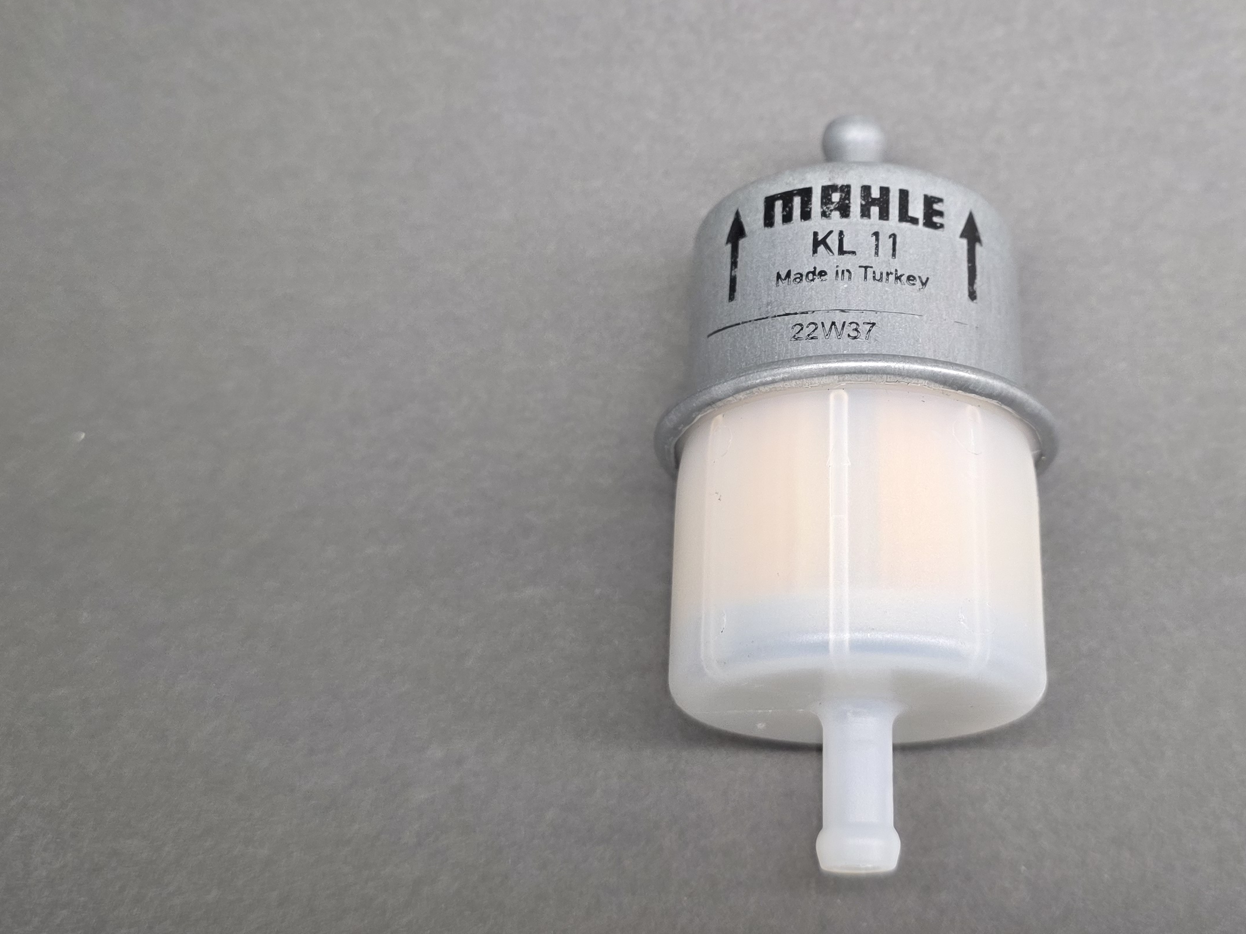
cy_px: 317
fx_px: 1548
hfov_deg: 43.2
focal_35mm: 43
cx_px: 837
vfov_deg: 33.3
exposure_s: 1/120
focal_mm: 6.3
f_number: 1.7
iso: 100
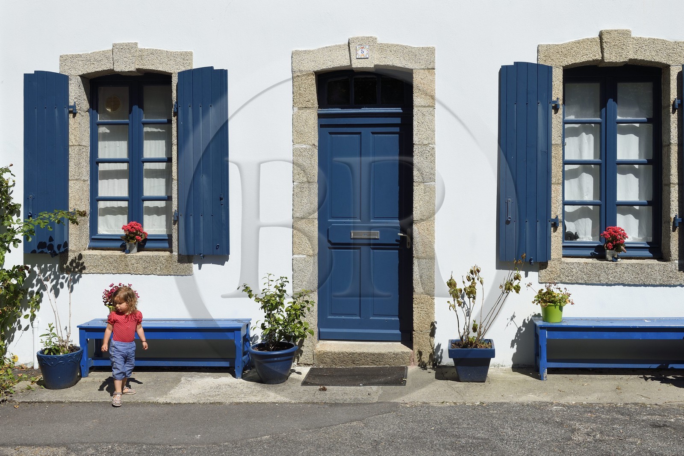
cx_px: 342
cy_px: 228
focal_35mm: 32
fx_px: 608
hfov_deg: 58.7
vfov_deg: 41.1
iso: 200
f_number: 13
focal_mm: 32
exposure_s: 1/320
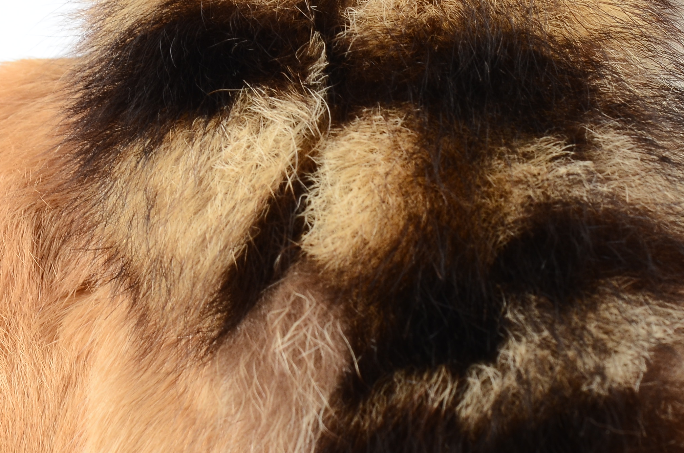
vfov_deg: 9.1
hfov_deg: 13.6
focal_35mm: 151
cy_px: 208
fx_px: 2861
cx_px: 298
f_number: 10
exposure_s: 1/60
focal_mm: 55
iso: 320
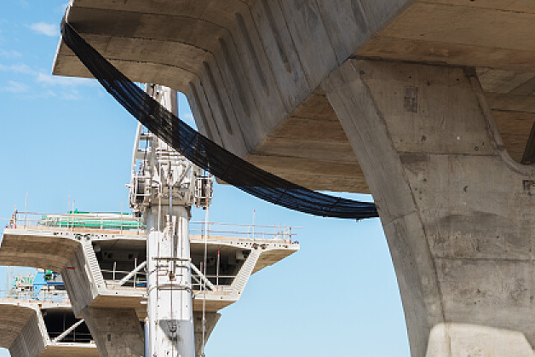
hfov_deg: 18.5
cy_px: 83
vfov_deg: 12.4
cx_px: 405
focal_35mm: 110
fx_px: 1635
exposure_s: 1/200
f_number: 9
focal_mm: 36
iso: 200
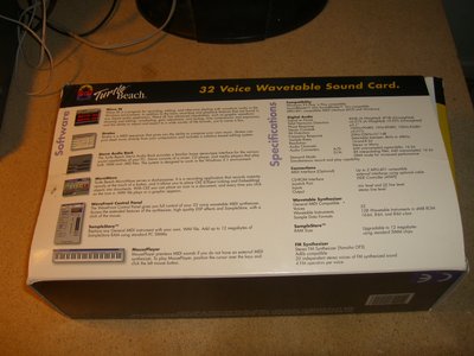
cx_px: 237
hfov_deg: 49.0
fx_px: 520
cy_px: 178
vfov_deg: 37.7
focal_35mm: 38
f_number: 2.8
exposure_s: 1/60
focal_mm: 7.9
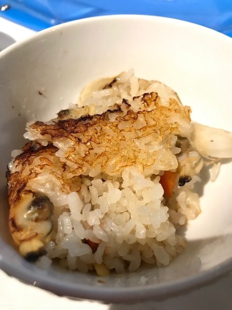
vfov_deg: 63.4
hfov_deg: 49.7
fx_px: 250
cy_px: 155
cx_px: 116
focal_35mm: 28
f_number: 1.8
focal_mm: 3.99
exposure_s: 1/15
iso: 64
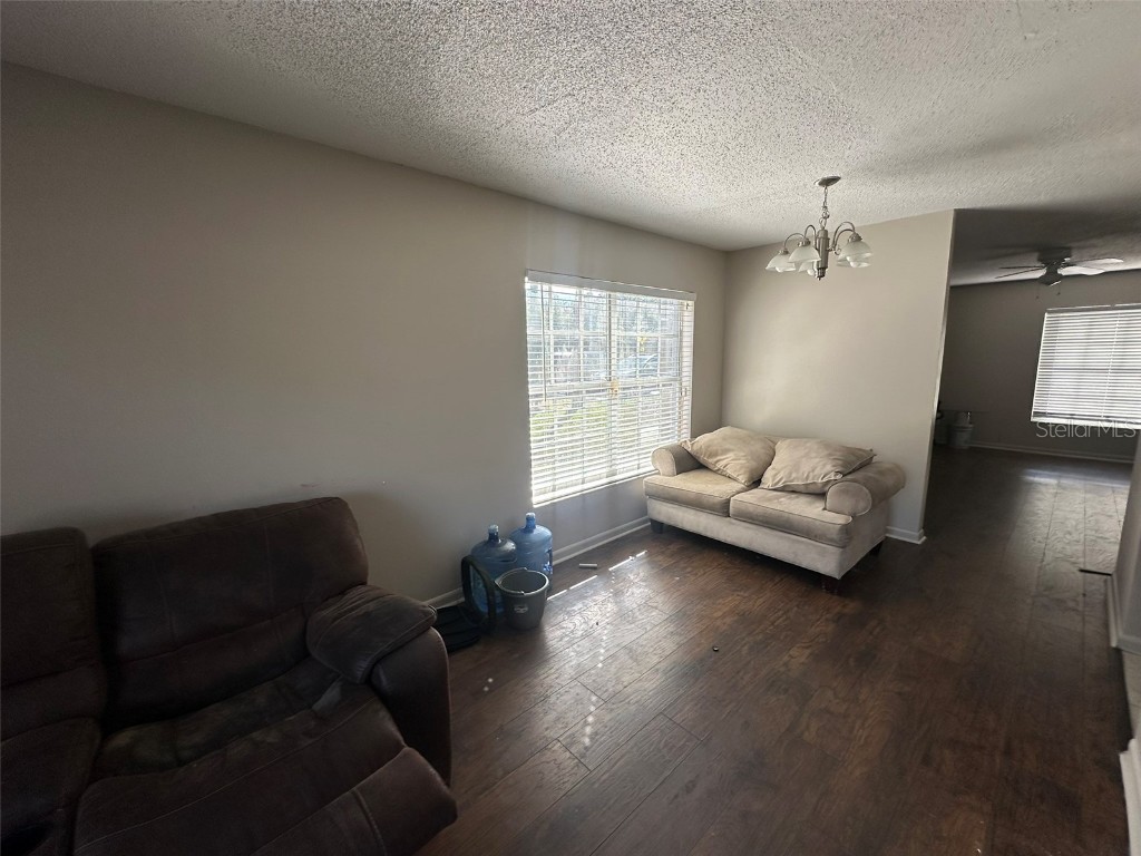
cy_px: 428
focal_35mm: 14
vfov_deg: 85.7
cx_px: 570
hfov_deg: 102.1
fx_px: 461
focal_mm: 2.22
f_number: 2.2
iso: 40
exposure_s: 1/287
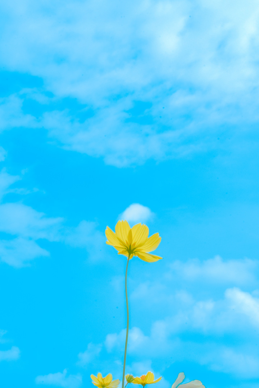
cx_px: 130
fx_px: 647
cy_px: 194
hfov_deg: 22.6
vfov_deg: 33.4
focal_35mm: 60
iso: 160
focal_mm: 40
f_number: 22
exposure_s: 1/100
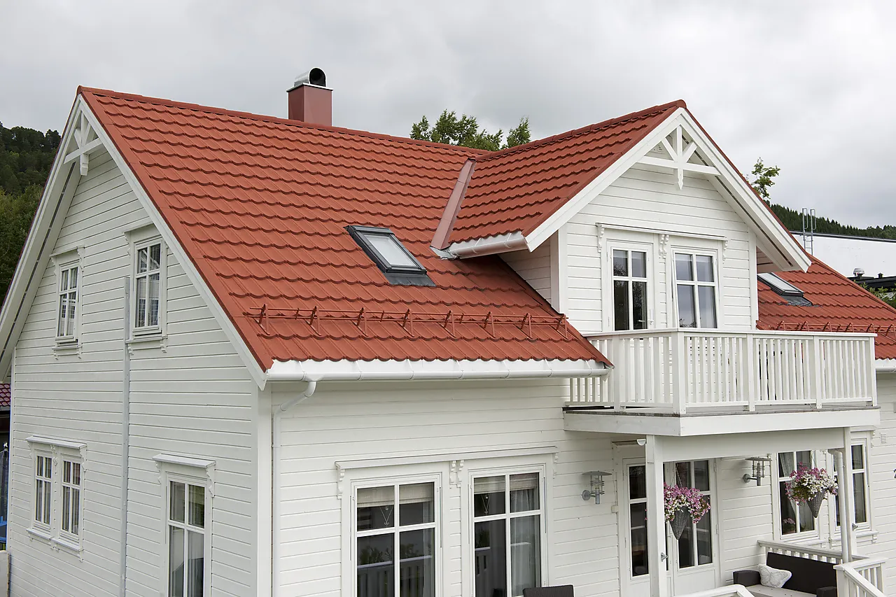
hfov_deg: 46.4
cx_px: 448
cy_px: 298
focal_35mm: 42
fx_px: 1045
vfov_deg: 31.9
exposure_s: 1/160
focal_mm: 42
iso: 200
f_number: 16
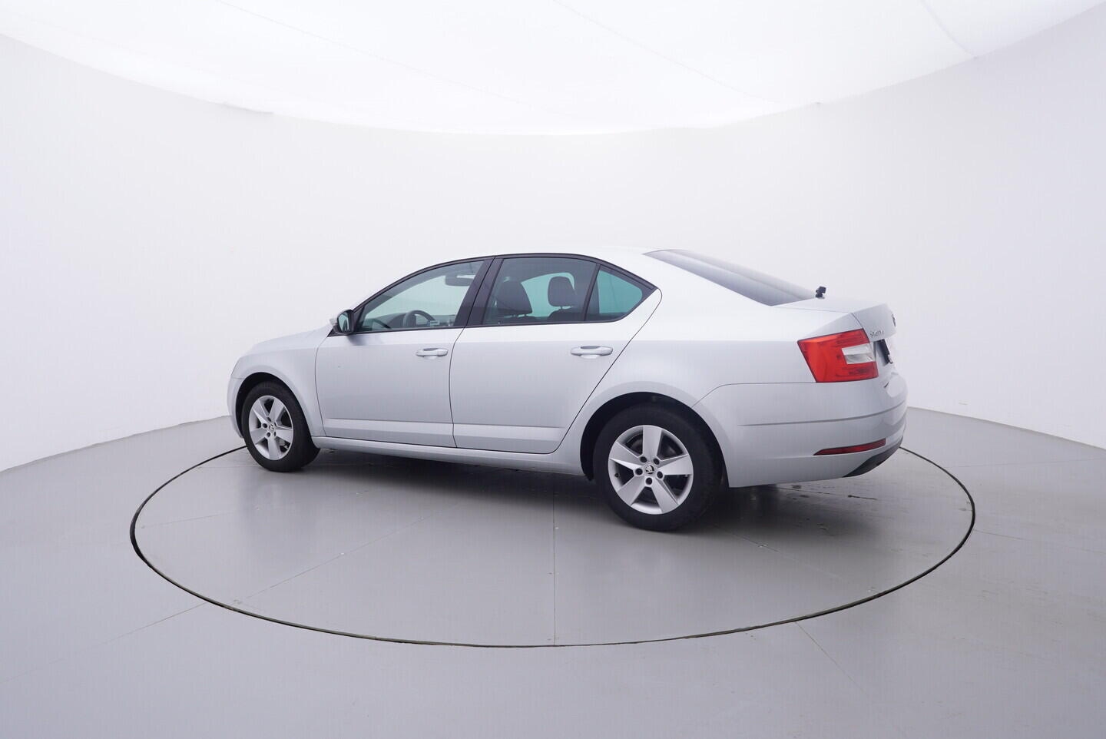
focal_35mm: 22
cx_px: 553
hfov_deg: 77.3
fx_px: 692
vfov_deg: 56.2
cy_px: 370
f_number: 5
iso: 200
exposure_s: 1/80
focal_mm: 15
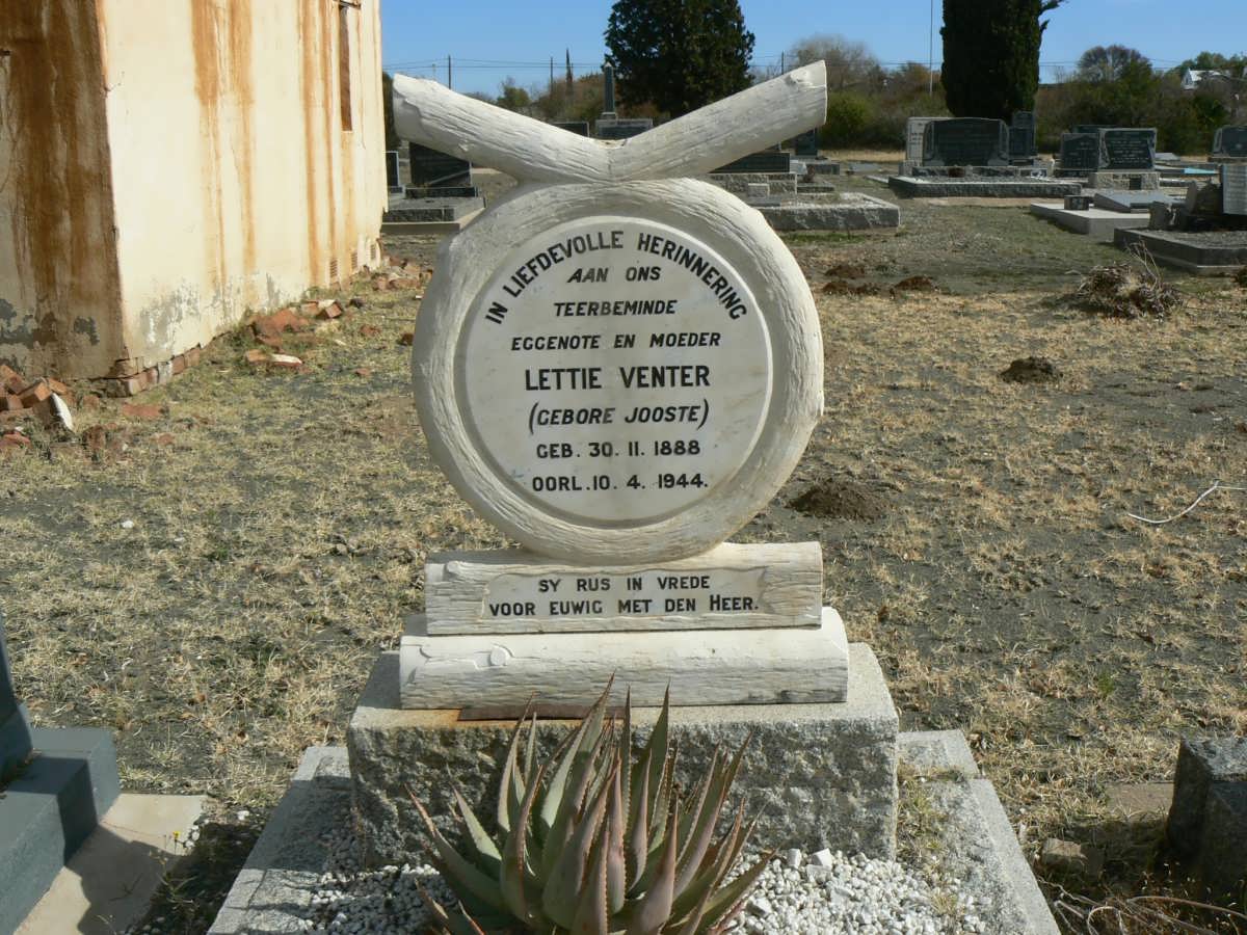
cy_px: 468
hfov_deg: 51.4
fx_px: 1297
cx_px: 624
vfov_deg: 39.7
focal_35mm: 36
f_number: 8
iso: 80
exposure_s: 1/400
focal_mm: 6
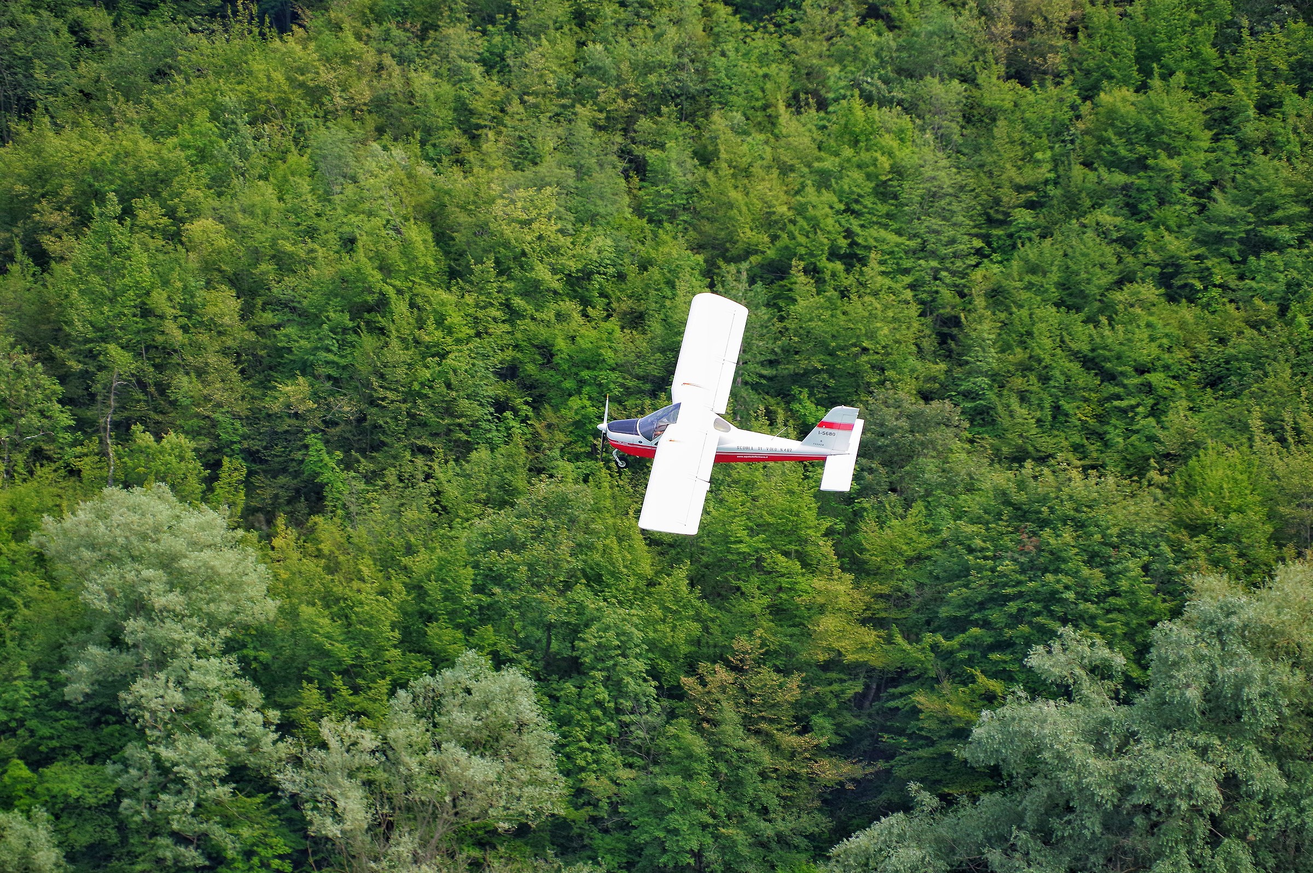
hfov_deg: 10.2
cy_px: 436
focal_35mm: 202
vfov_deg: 6.8
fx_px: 7378
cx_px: 656
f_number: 3.5
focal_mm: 135
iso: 800
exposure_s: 1/3200
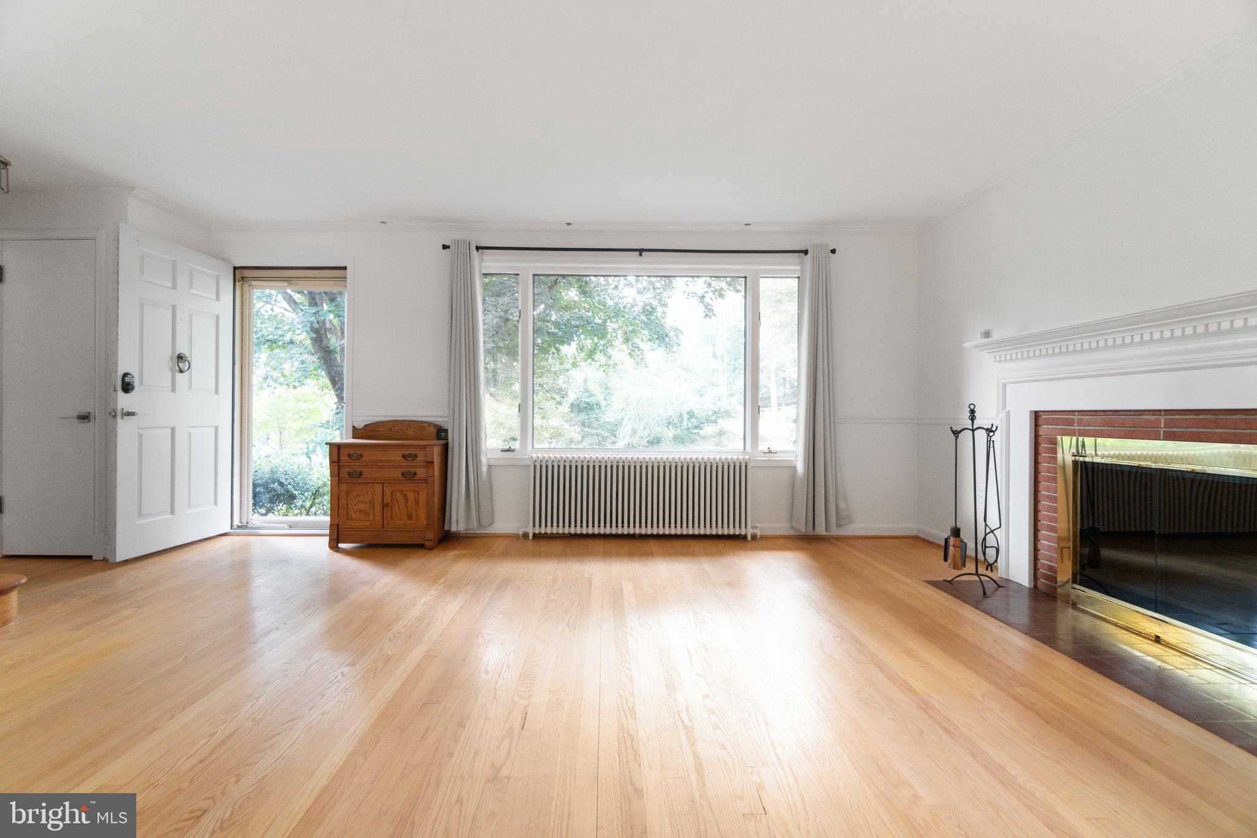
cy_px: 419
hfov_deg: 100.4
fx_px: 524
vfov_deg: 77.3
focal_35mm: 15
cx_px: 628
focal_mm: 10
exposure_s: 1/13
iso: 100
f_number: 4
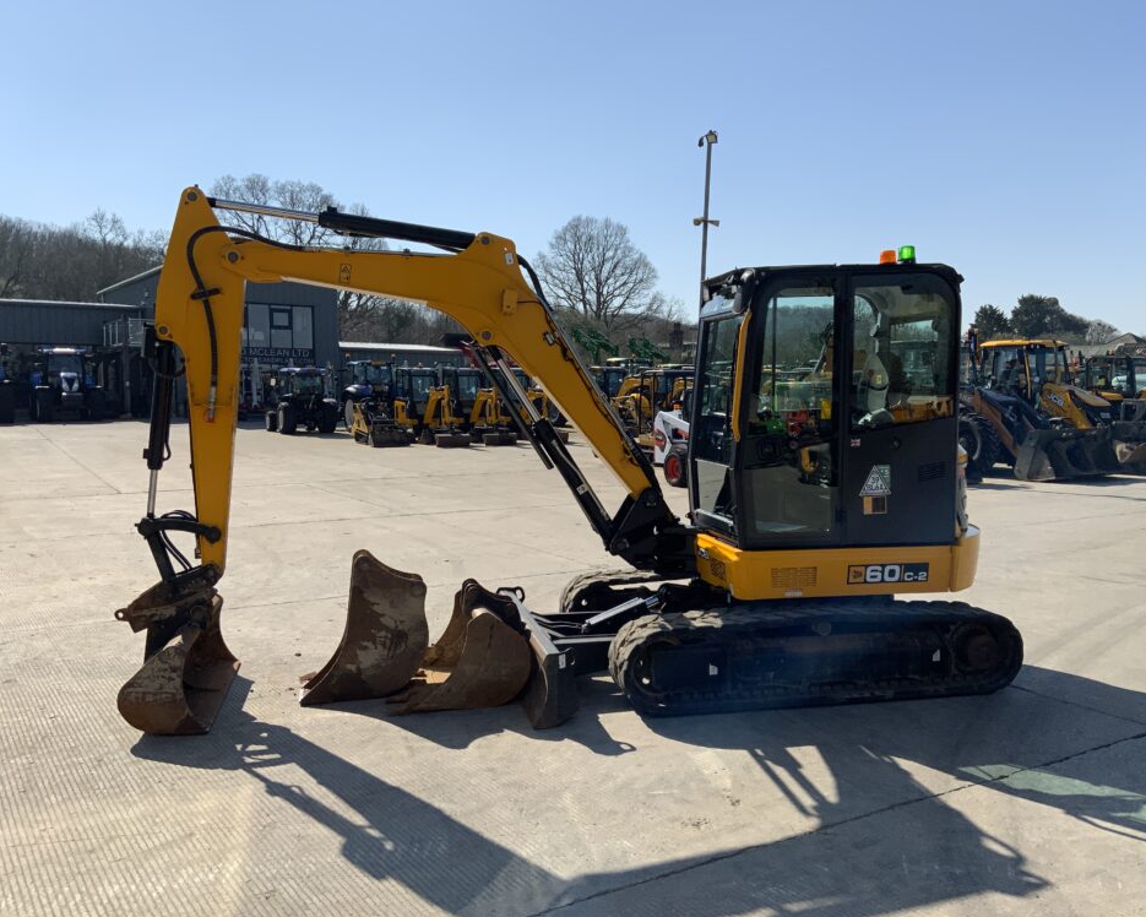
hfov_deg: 57.1
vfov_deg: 47.1
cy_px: 450
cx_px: 625
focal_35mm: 31
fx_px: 1051
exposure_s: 1/3125
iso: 20
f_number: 1.8
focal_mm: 3
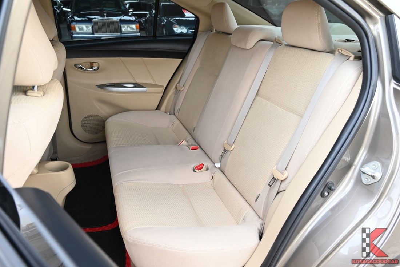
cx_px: 200
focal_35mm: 24
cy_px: 134
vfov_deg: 53.2
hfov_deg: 73.7
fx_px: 267
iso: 200
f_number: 6.7
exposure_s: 1/30
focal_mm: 24
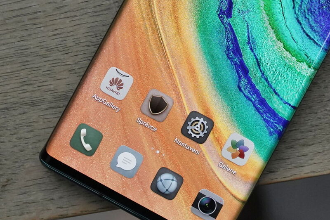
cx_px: 224
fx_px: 1210
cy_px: -29
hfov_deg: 15.5
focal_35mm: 132
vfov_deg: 10.3
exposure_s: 1/320
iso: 3200
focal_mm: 55
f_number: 5
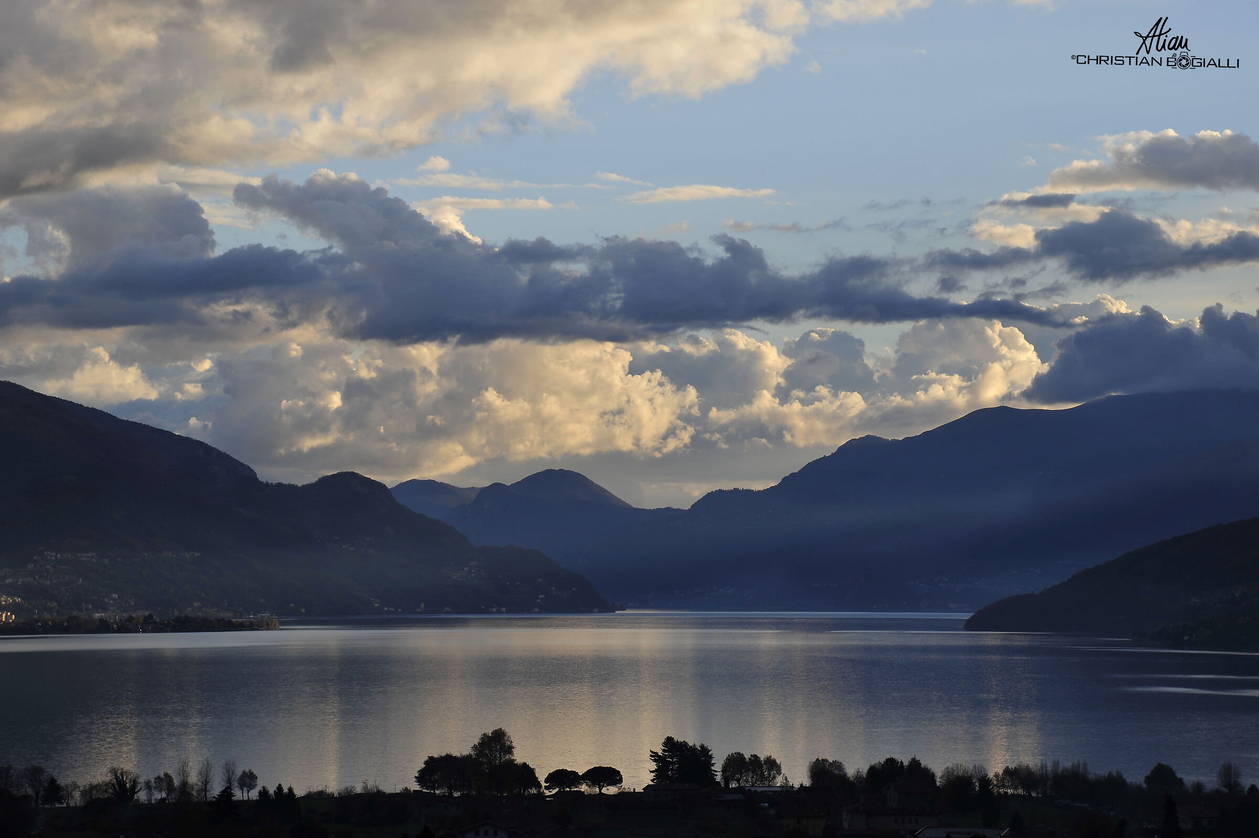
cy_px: 419
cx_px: 630
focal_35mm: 112
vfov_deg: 12.2
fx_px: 3914
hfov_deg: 18.3
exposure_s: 1/200
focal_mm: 112
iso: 200
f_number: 10
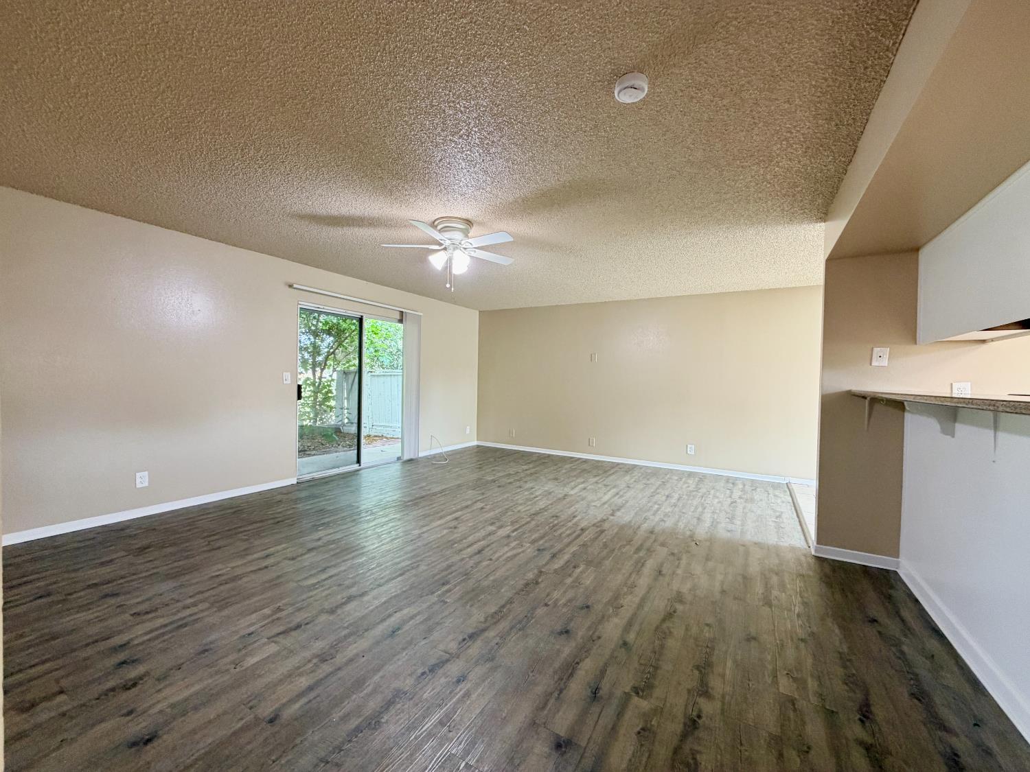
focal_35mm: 14
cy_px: 386
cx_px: 515
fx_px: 417
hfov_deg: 102.1
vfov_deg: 85.7
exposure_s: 1/60
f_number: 2.2
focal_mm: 2.22
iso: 250
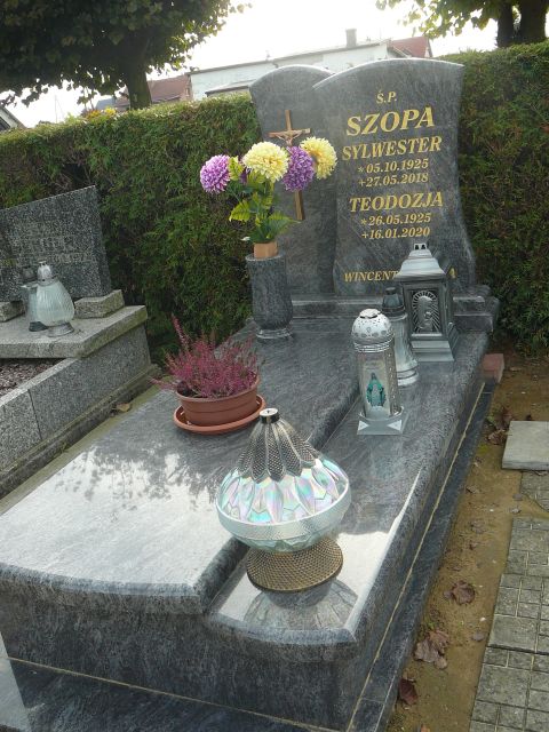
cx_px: 274
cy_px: 366
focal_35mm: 35
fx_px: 740
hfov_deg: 40.7
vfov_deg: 52.6
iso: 80
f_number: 2.8
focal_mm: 5.2
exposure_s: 1/250
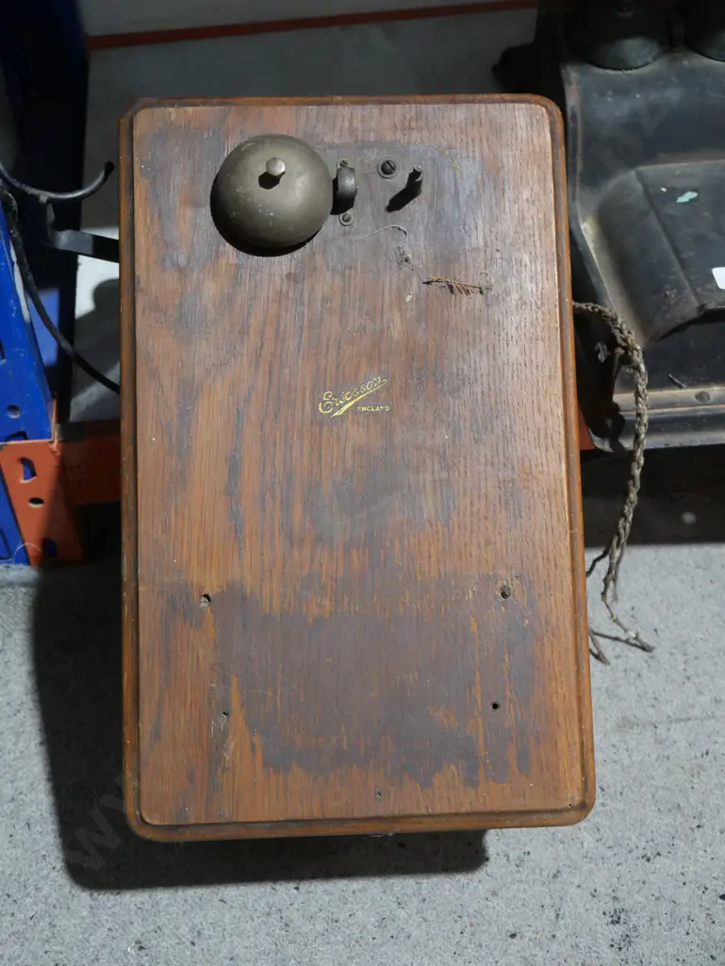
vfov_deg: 41.2
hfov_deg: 31.5
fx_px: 1284
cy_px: 483
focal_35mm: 46
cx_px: 362
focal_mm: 23
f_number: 5.1
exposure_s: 1/60
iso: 1250
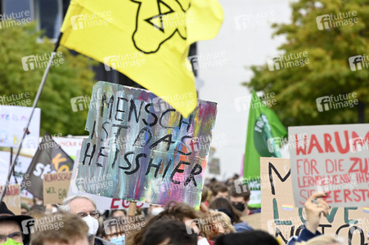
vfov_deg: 4.6
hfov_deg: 6.9
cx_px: 184
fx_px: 3073
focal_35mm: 300
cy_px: 122
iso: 400
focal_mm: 300
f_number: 9
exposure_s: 1/320
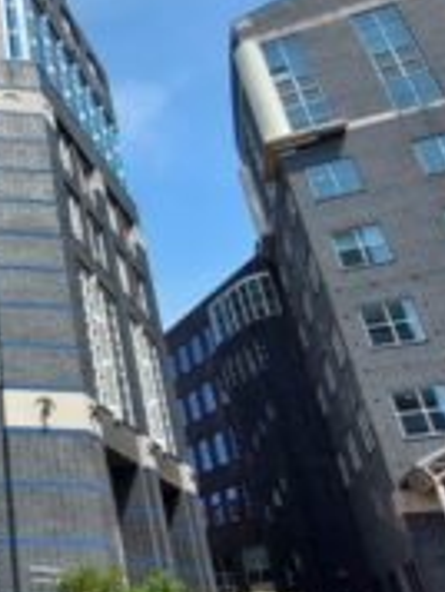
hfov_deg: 33.3
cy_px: 293
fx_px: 598
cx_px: -90
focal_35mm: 35
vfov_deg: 52.6
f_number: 2.2
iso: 50
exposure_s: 1/1255
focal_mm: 1.74
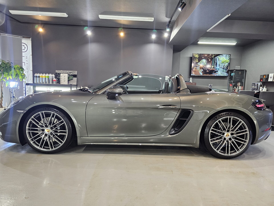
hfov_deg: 73.9
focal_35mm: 23
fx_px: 182
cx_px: 137
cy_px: 103
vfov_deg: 58.9
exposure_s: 1/100
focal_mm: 6.3
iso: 400
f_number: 1.7
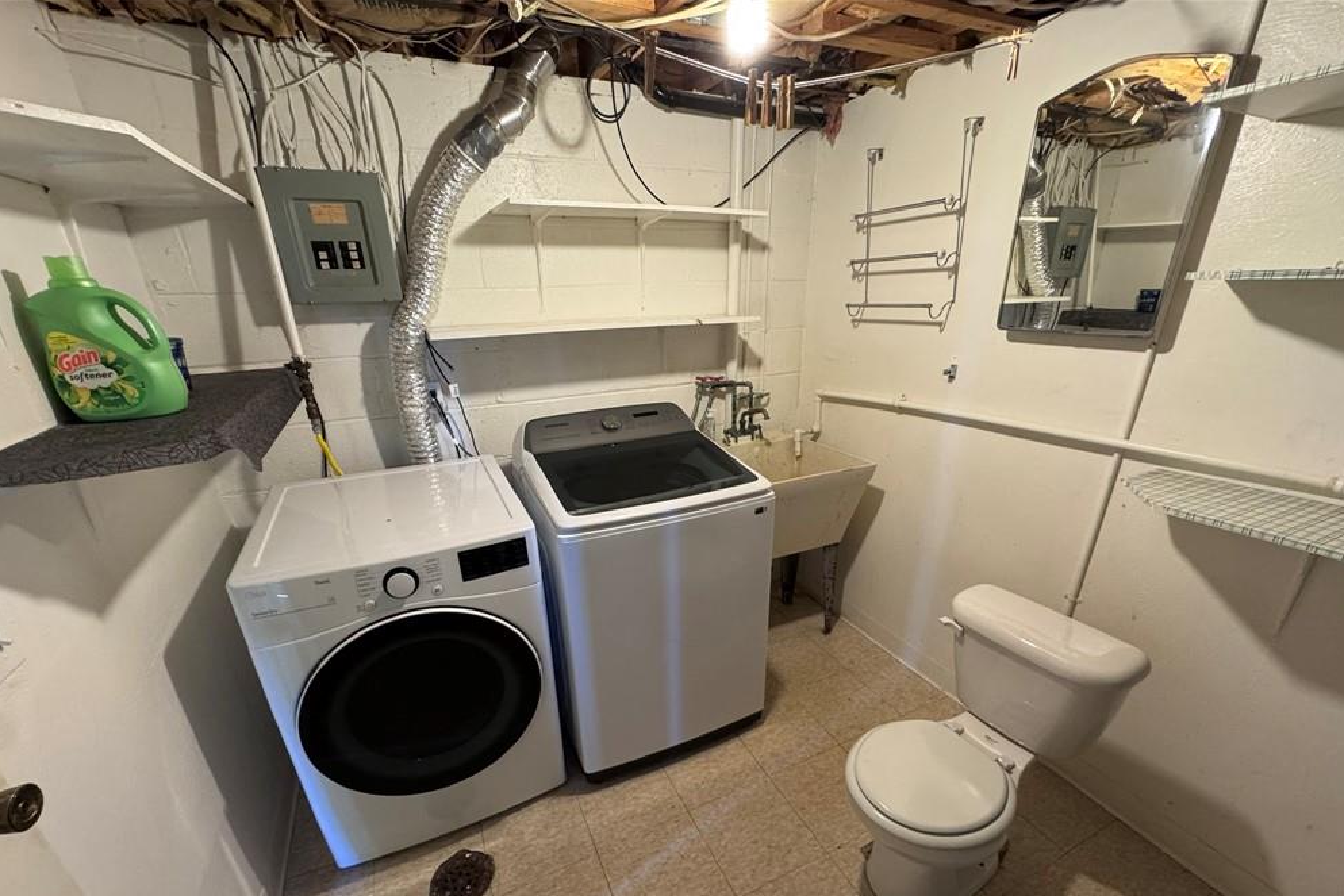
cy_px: 518
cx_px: 667
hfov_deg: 100.4
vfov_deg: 76.8
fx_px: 560
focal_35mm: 15
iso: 400
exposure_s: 1/60
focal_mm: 2.22
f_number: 2.2
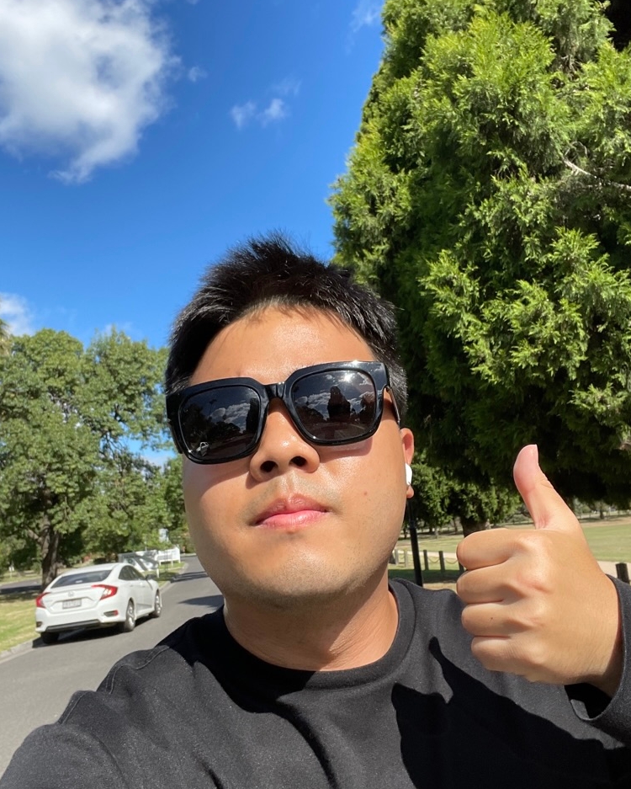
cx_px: 320
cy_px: 408
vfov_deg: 55.6
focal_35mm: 32
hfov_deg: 45.8
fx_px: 747
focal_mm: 2.71
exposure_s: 1/981
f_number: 2.2
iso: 25
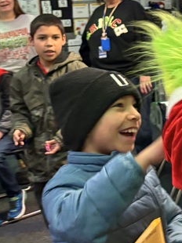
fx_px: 604
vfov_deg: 22.4
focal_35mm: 86
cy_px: 40
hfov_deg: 16.1
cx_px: 250
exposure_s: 1/60
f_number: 1.6
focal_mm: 5.96
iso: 250
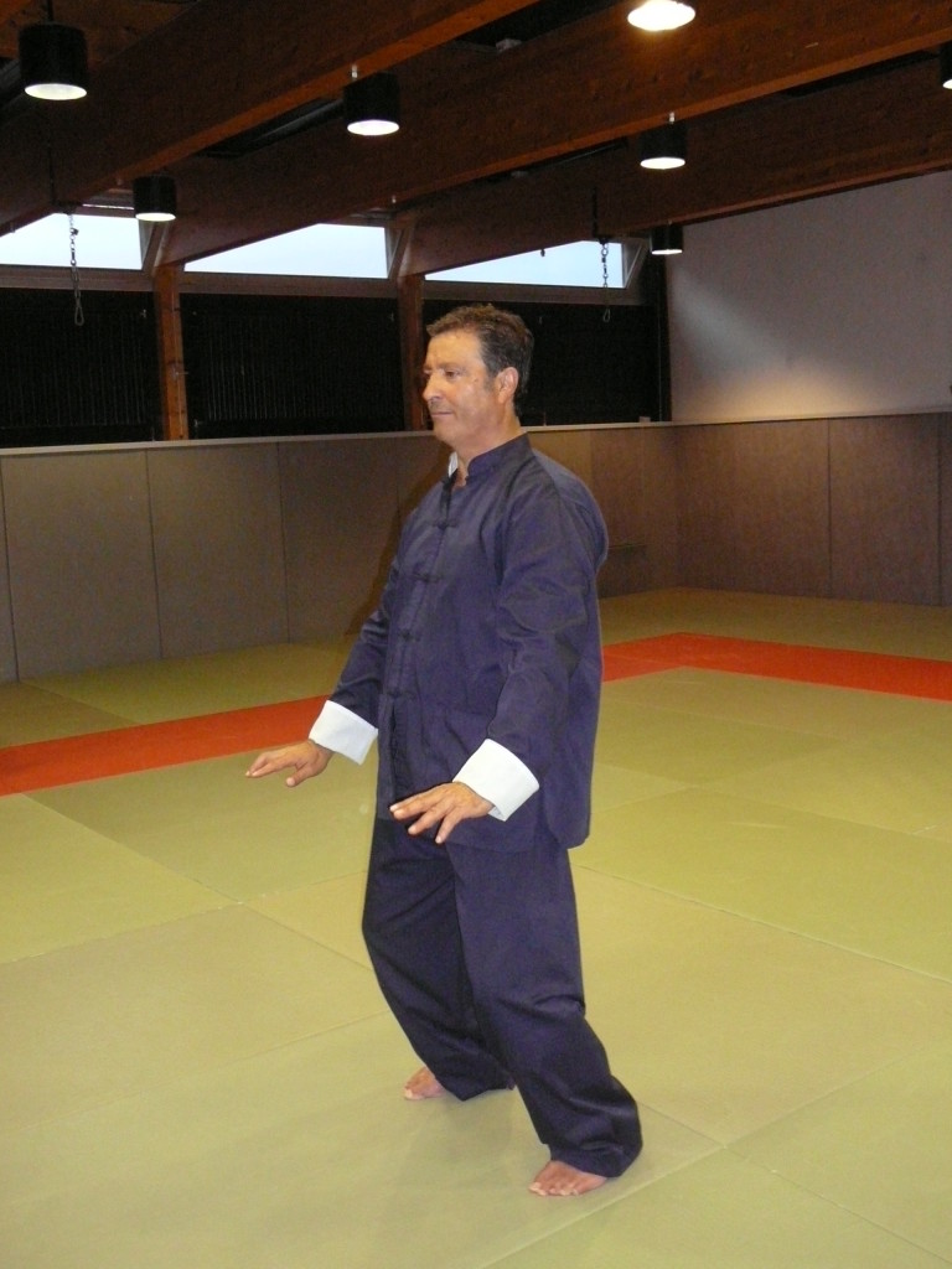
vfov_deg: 49.0
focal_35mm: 38
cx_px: 476
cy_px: 634
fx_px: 1393
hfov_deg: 37.7
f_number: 3
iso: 400
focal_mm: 5.6
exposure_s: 1/30
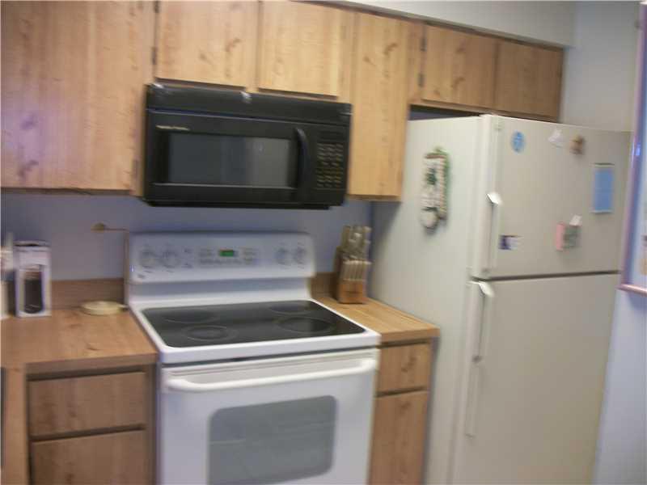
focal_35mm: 32
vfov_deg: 44.2
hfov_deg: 56.8
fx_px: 598
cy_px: 242
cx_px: 324
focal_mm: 5.7
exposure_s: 1/30
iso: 80
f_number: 2.9
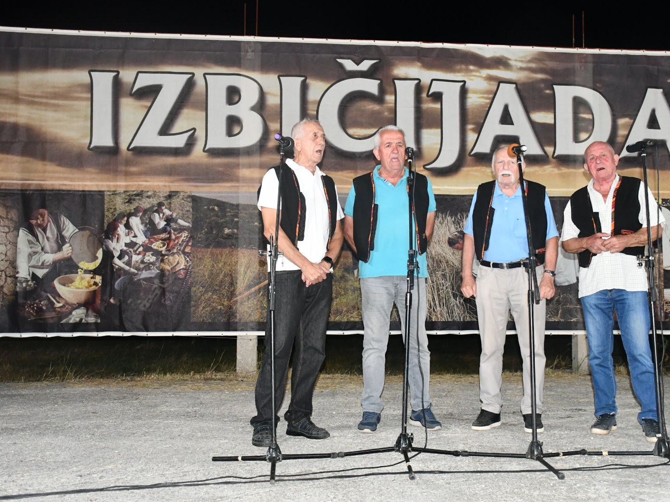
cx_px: 381
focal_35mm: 43
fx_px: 832
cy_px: 250
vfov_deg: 33.6
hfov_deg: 43.7
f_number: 5.6
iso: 2800
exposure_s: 1/60
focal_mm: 26
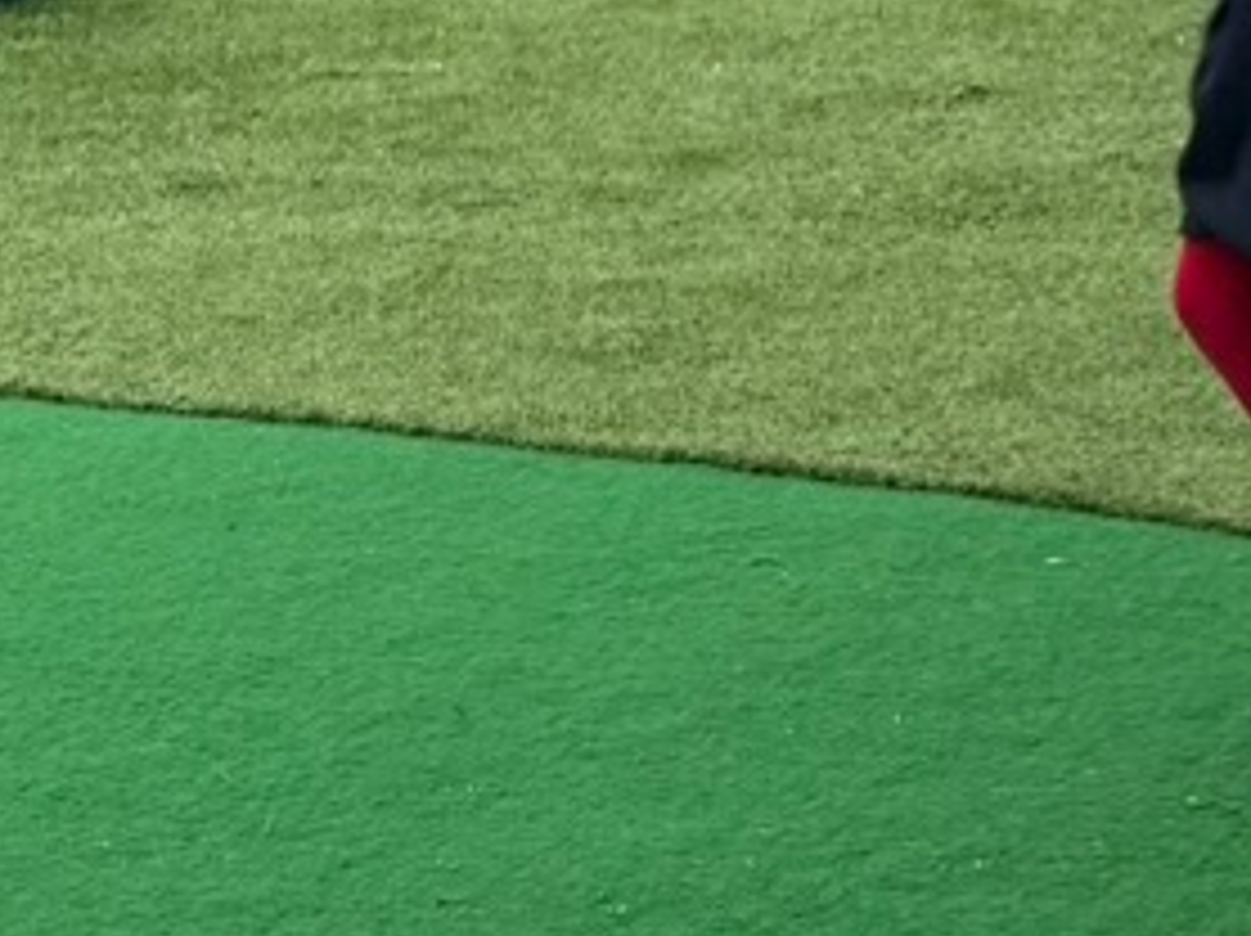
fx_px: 6391
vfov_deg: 8.0
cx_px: 387
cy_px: -1017
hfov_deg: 11.2
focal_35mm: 177
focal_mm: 6.76
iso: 80
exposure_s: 1/121
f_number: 1.78
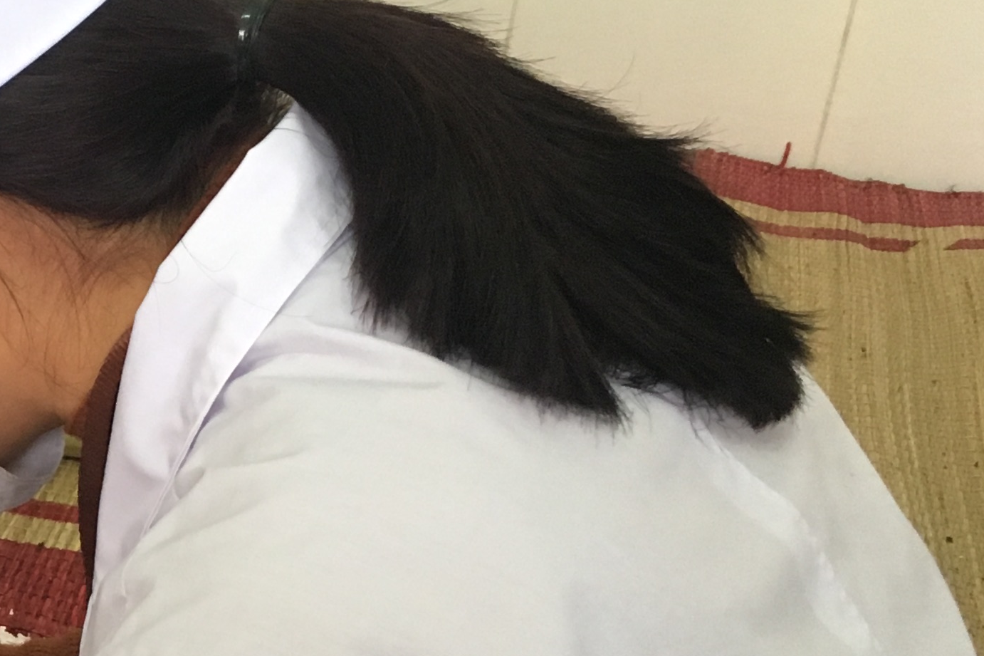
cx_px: -367
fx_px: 2405
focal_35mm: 88
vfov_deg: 15.4
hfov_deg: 20.7
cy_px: 529
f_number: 2.2
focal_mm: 4.15
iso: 160
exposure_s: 1/33
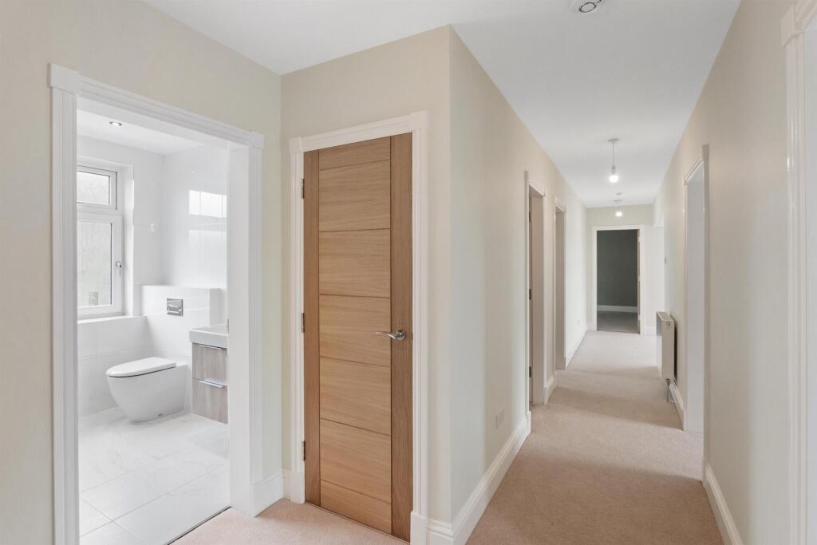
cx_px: 408
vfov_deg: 73.8
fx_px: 363
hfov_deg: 96.7
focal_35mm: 16
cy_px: 272
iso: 640
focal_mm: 16
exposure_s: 1/60
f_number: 8
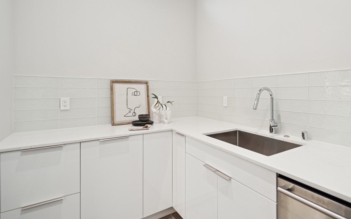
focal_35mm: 19
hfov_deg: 85.6
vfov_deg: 61.9
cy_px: 93
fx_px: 182
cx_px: 227
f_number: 8
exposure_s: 1/30
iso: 200
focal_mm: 14
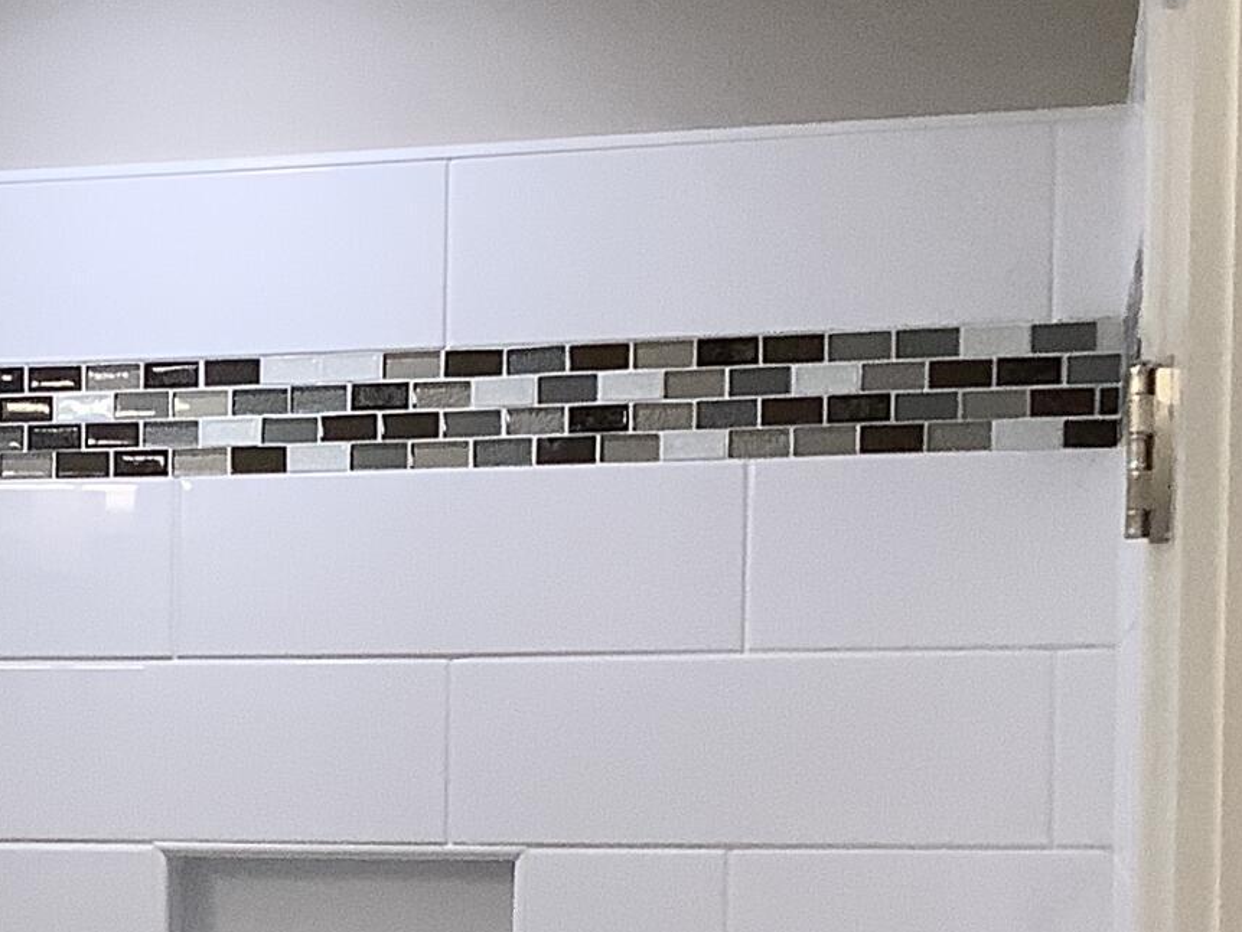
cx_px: -339
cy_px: 972
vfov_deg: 13.5
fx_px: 3876
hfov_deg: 17.2
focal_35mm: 108
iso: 80
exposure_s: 1/100
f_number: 2.4
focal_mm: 3.3
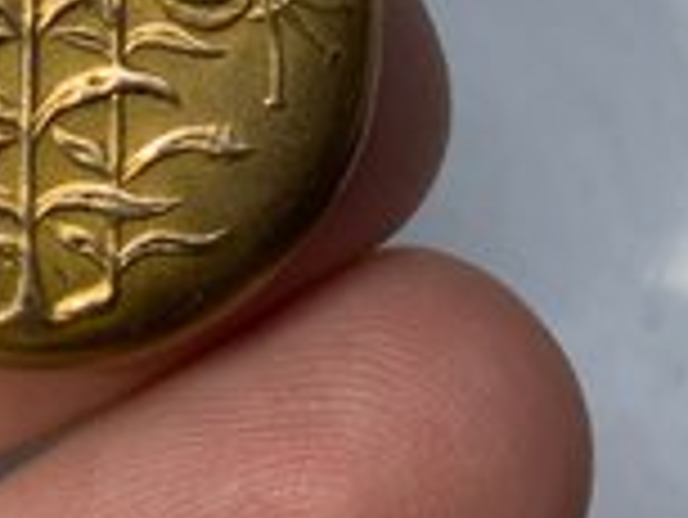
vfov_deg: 21.8
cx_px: 36
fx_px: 1293
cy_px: -7
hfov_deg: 28.4
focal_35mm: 65
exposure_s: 1/120
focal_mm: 3
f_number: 1.8
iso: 32
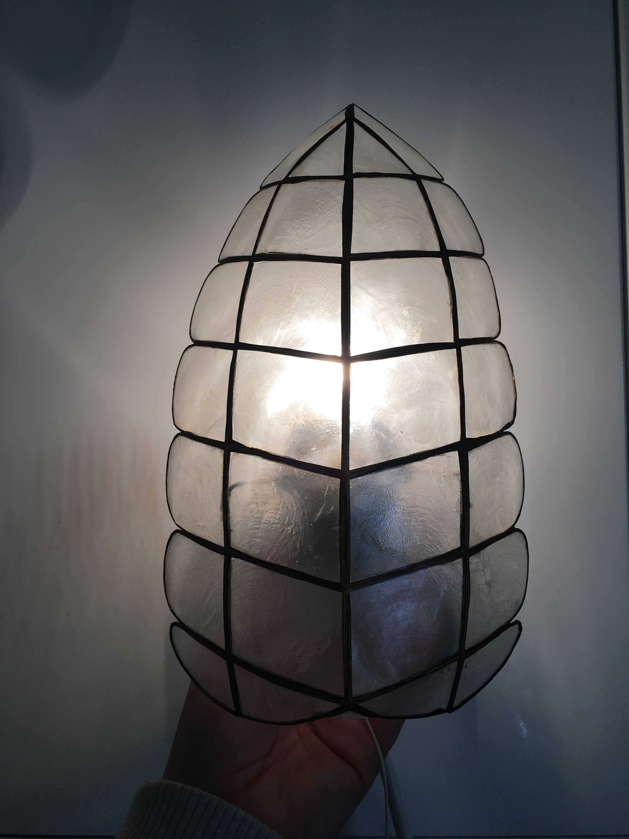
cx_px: 314
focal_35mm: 29
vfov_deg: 61.7
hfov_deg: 48.2
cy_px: 420
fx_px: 703
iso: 25
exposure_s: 1/148
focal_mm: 4.15
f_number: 2.2
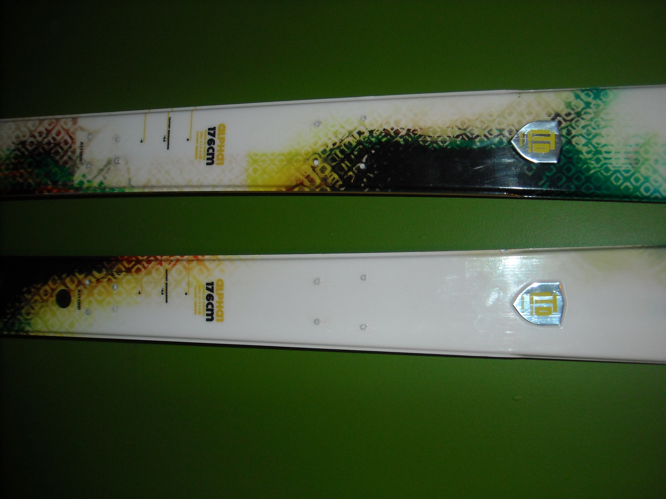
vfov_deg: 40.7
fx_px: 673
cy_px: 250
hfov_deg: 52.6
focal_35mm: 35
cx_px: 333
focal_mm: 5.7
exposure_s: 1/60
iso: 200
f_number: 2.8
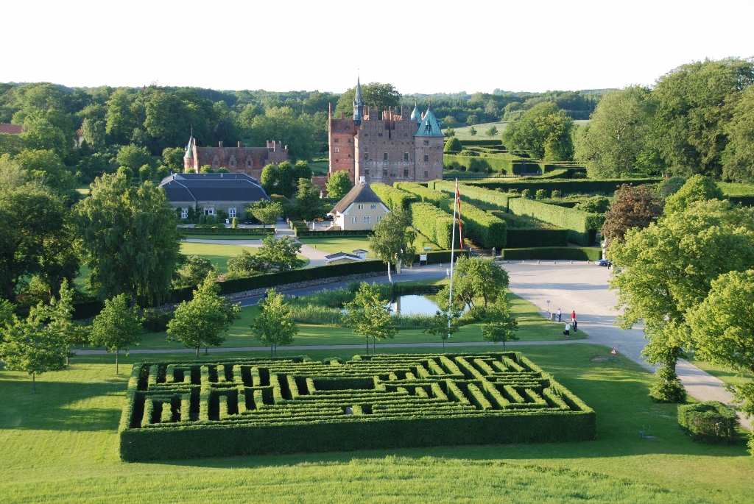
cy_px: 252
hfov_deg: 28.0
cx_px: 377
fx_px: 1509
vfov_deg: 19.0
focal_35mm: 72
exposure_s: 1/125
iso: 180
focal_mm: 48
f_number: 5.6
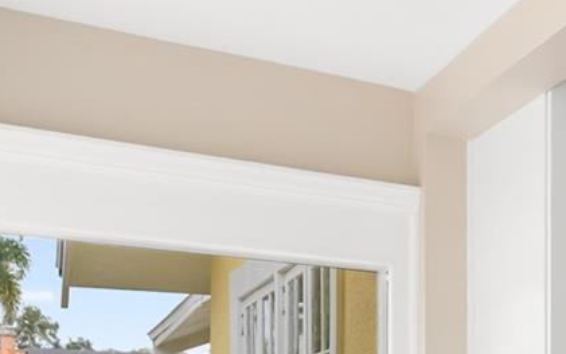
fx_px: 956
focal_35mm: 62
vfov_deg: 18.5
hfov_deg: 27.2
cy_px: 537
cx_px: 749
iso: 160
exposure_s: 1/250
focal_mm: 16
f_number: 2.8
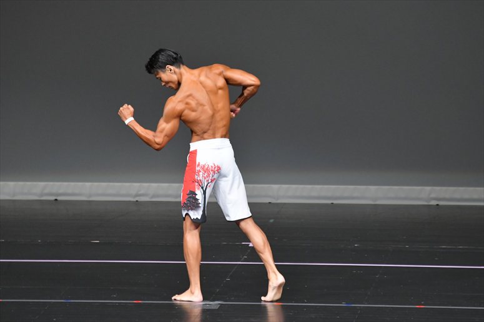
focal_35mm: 345
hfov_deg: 6.0
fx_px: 4636
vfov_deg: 4.0
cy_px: 161
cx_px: 242
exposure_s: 1/400
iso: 4000
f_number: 5.6
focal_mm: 230
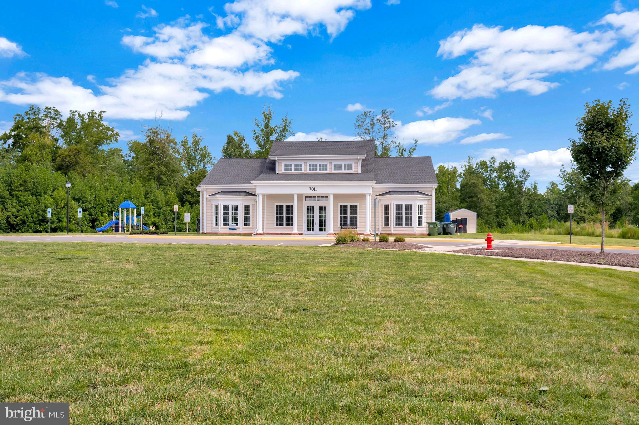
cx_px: 320
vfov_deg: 43.5
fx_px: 532
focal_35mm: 30
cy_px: 212
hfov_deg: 62.0
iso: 100
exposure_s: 1/400
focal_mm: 30
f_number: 7.1
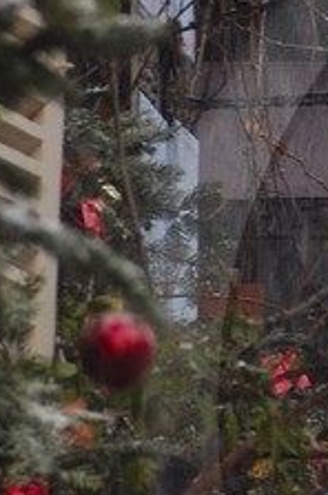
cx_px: 827
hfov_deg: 1.8
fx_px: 10336
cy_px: 415
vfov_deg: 2.7
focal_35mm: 754
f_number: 4.5
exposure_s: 1/60
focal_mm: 70
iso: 200
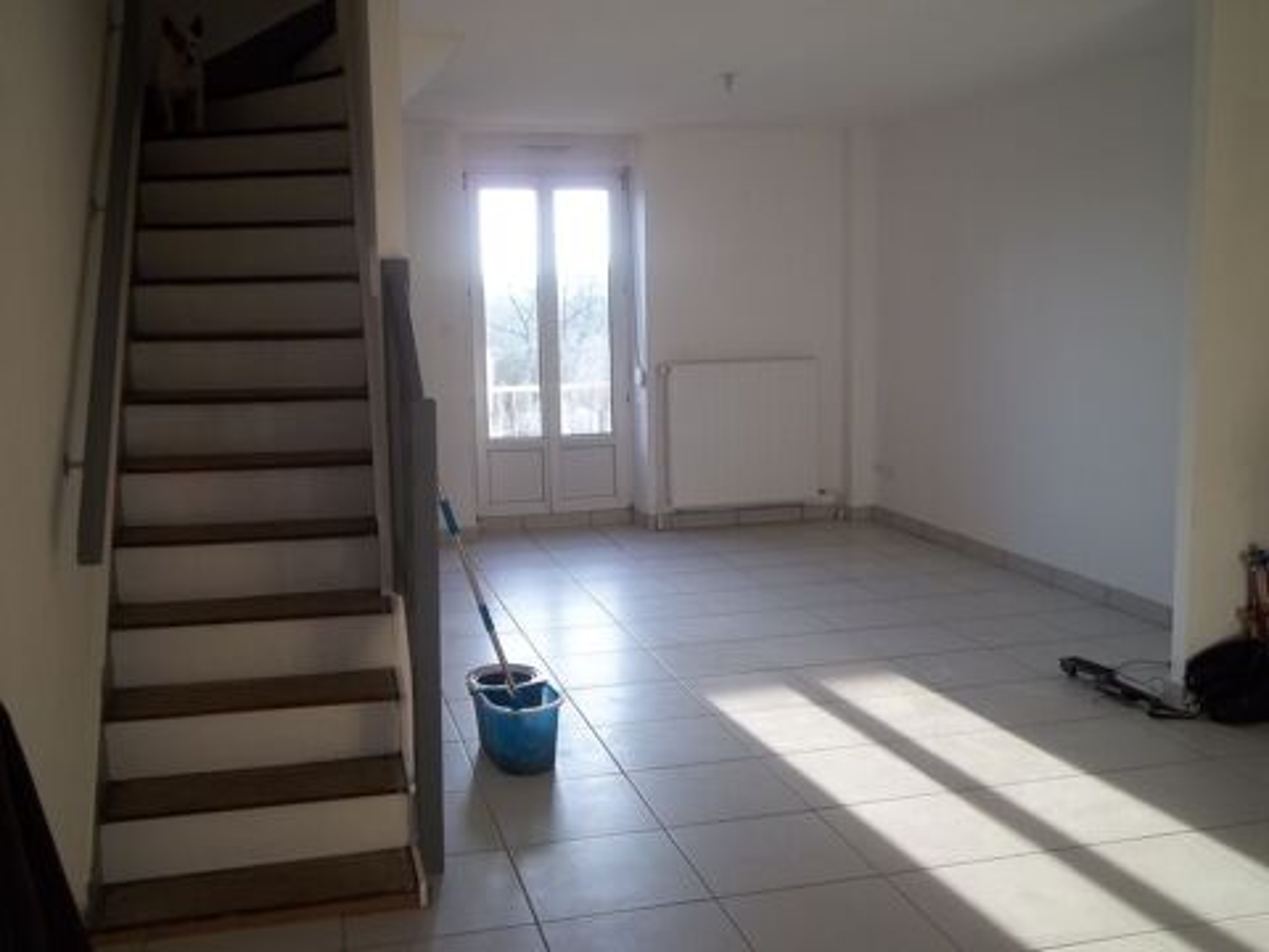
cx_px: 634
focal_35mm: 35
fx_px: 1283
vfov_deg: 40.7
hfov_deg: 52.6
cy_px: 476
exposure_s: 1/40
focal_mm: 6.17
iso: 64
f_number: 3.86
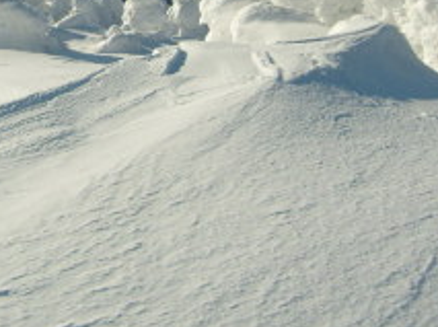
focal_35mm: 79
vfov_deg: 18.2
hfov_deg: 24.1
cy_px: 12
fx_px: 998
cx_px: 43
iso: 80
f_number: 7.1
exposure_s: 1/500
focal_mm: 5.8
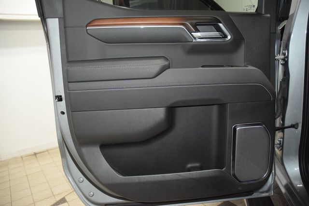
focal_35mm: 27
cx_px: 154
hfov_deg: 67.4
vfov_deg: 48.0
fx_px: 232
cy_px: 103
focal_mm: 18
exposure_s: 1/125
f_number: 3.5
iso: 2800
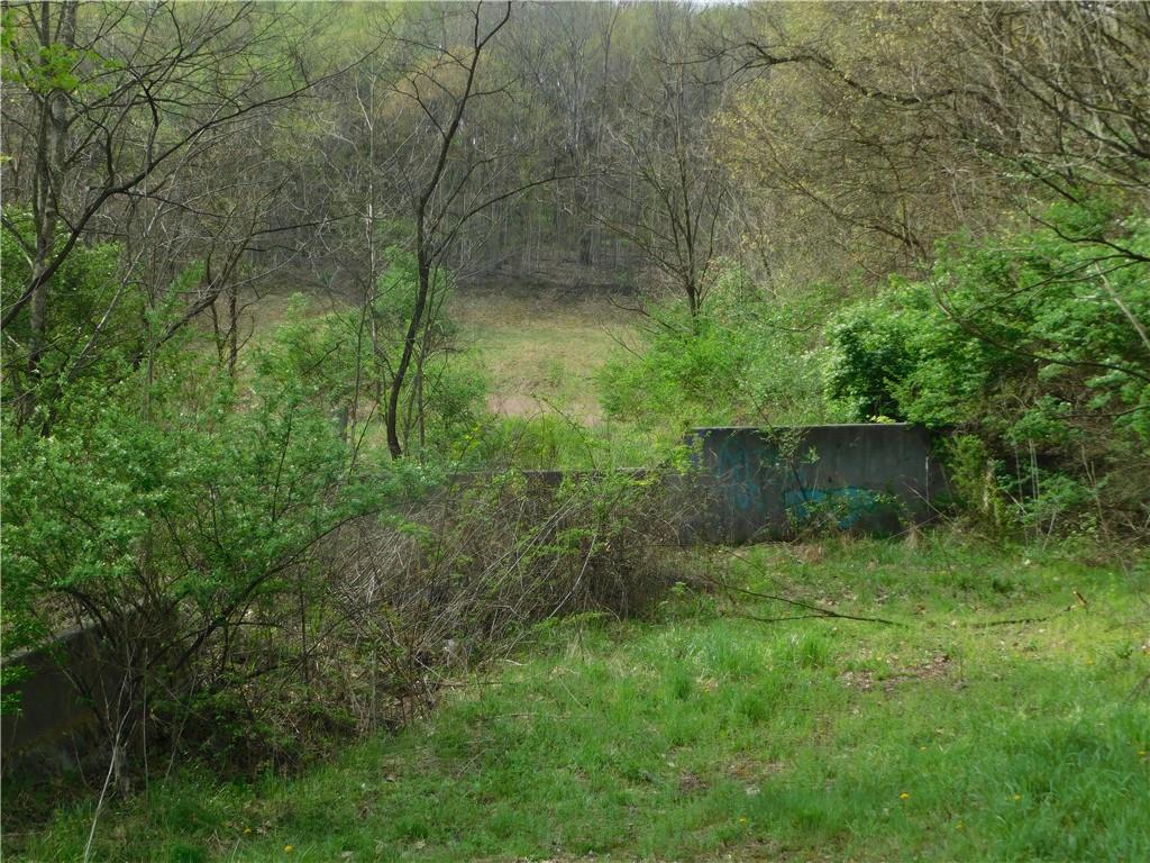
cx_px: 575
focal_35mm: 80
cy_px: 432
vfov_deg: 18.4
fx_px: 2658
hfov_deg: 24.4
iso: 125
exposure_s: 1/400
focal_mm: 14.2
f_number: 4.4
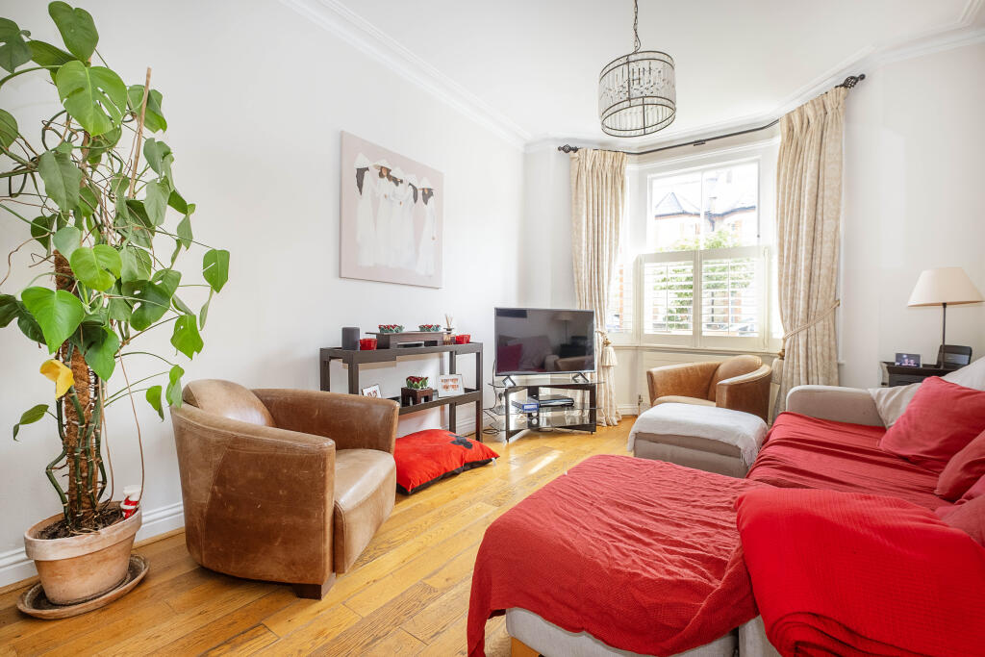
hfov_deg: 100.4
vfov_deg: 77.3
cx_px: 492
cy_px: 328
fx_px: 410
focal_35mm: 15
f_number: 6.4
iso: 250
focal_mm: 10
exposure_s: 1/20
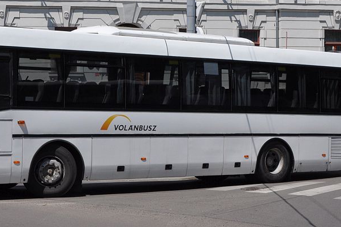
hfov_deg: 25.2
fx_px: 757
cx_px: 110
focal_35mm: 80
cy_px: 66
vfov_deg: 17.0
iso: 400
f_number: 7.1
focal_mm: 30
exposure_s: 1/2000
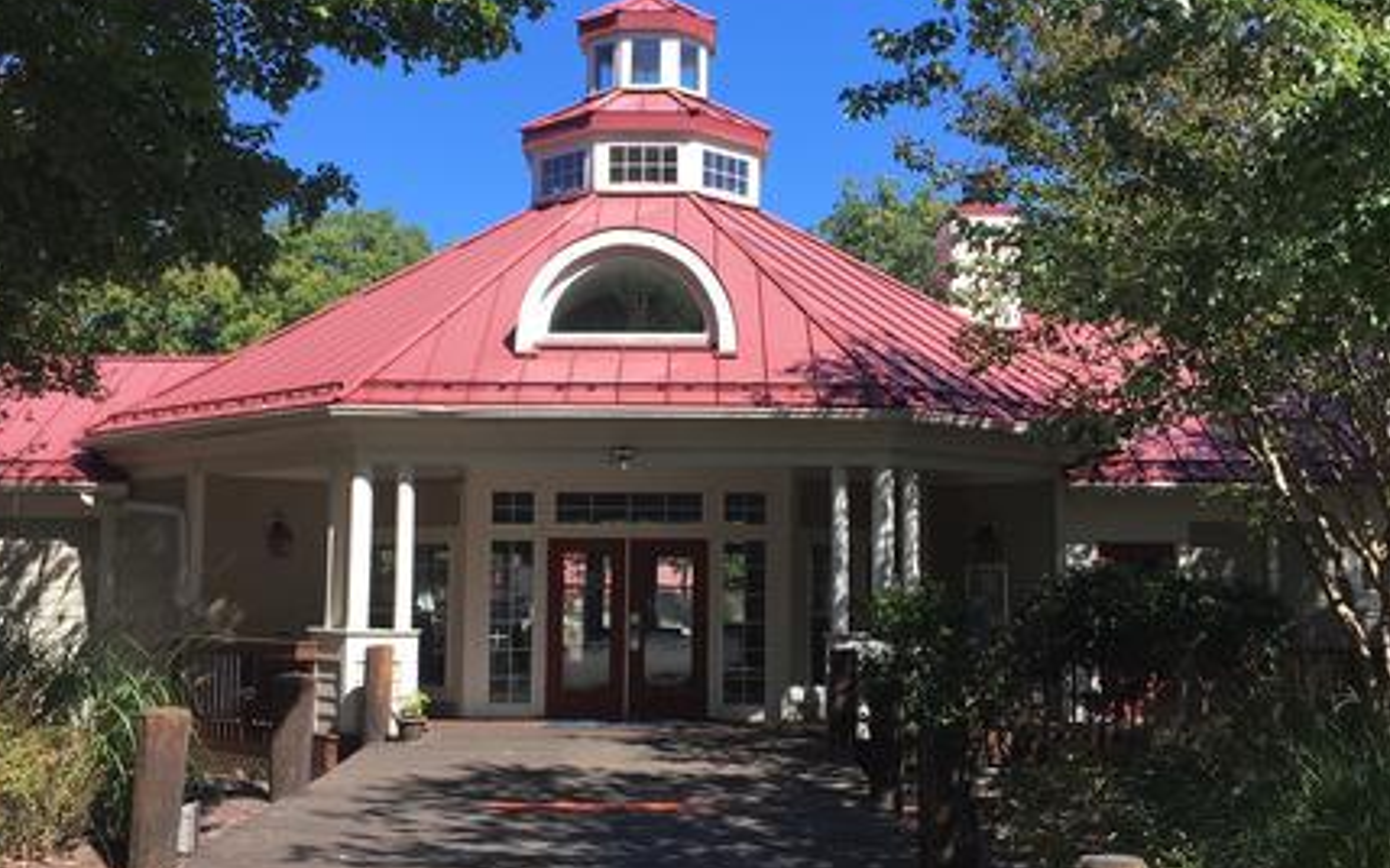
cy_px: 421
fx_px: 1629
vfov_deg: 29.9
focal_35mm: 43
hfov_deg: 46.2
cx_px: 664
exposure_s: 1/777
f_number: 2.2
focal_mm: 4.15
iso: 25
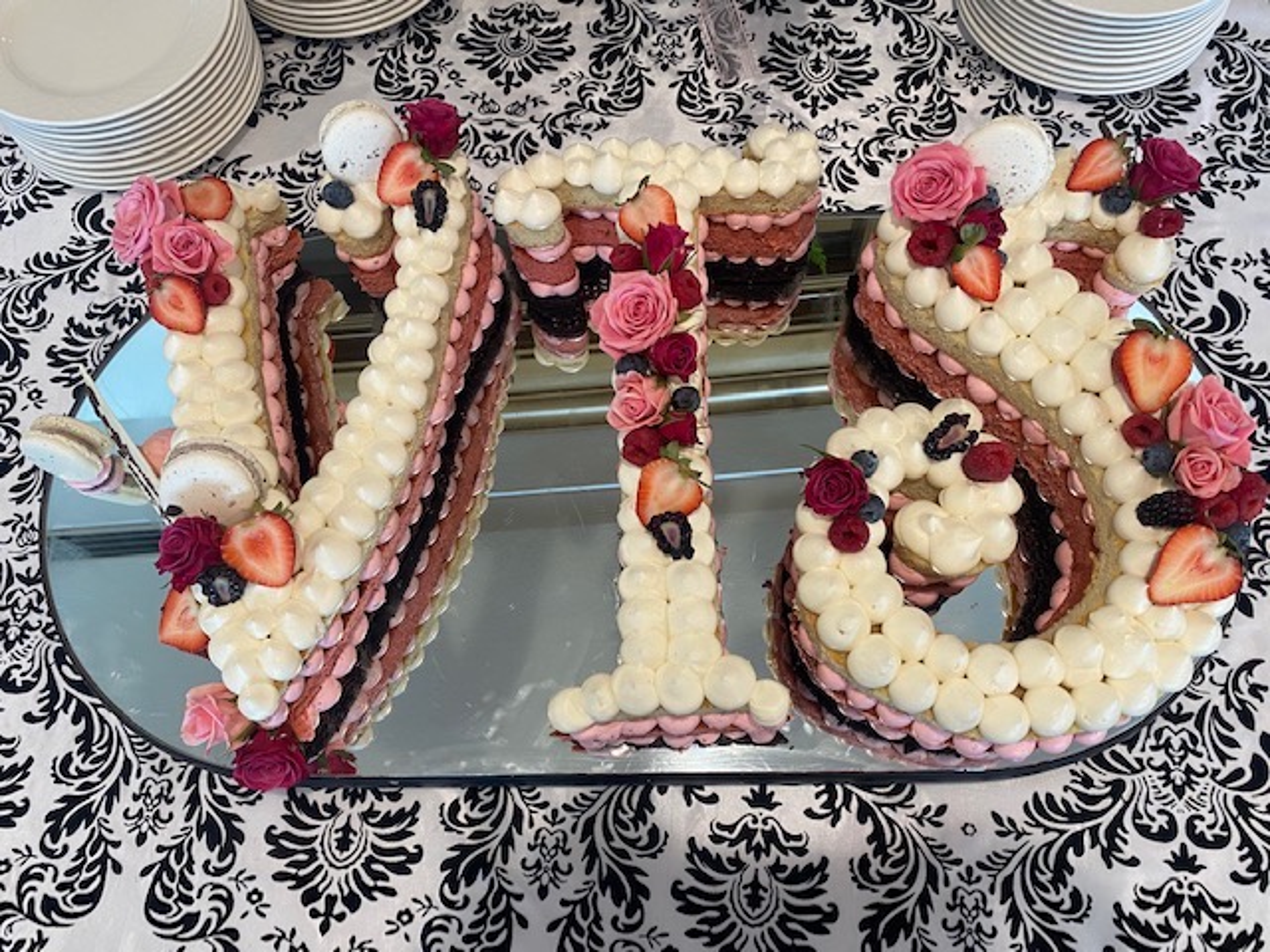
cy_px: 476
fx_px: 954
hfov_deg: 67.3
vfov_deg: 53.1
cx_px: 635
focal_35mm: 26
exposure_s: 1/60
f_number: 1.8
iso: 100
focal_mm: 4.25
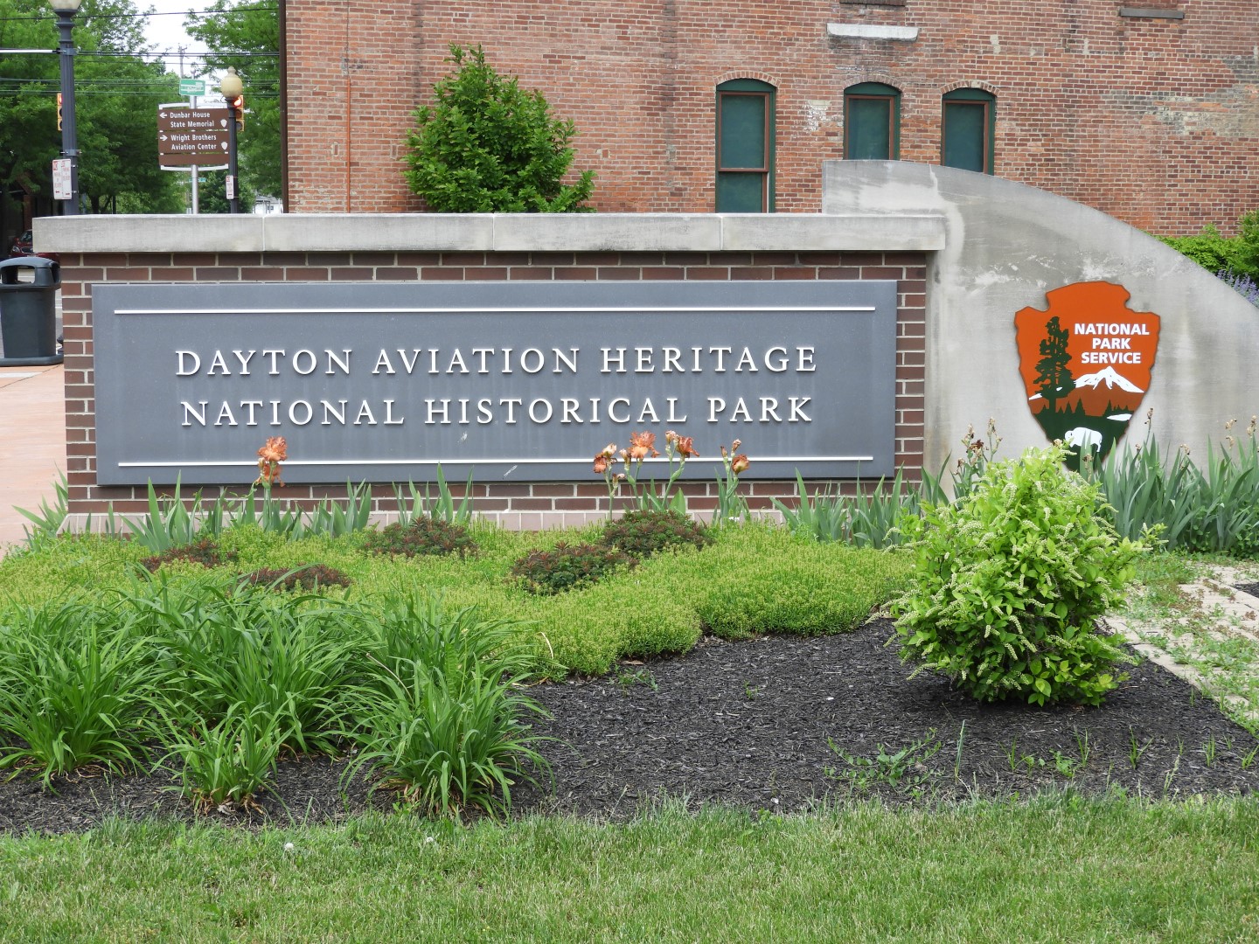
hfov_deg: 29.8
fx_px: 2364
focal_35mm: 65
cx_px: 630
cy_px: 472
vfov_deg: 22.6
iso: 100
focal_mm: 11.6
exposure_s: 1/320
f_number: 4.2
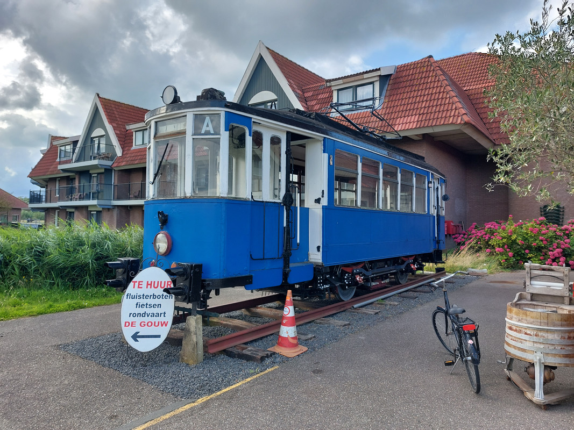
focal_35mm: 24
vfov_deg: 56.8
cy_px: 215
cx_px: 287
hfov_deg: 71.6
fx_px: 398
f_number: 1.8
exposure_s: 1/233
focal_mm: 5.23
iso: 25
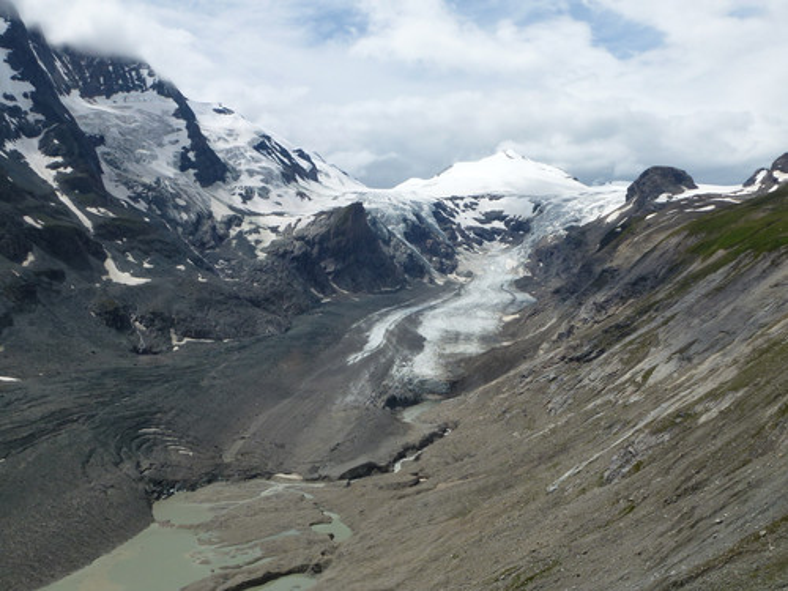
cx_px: 394
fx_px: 774
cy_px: 296
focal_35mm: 34
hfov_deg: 54.0
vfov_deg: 41.8
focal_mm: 5.9
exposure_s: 1/2000
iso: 100
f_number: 4
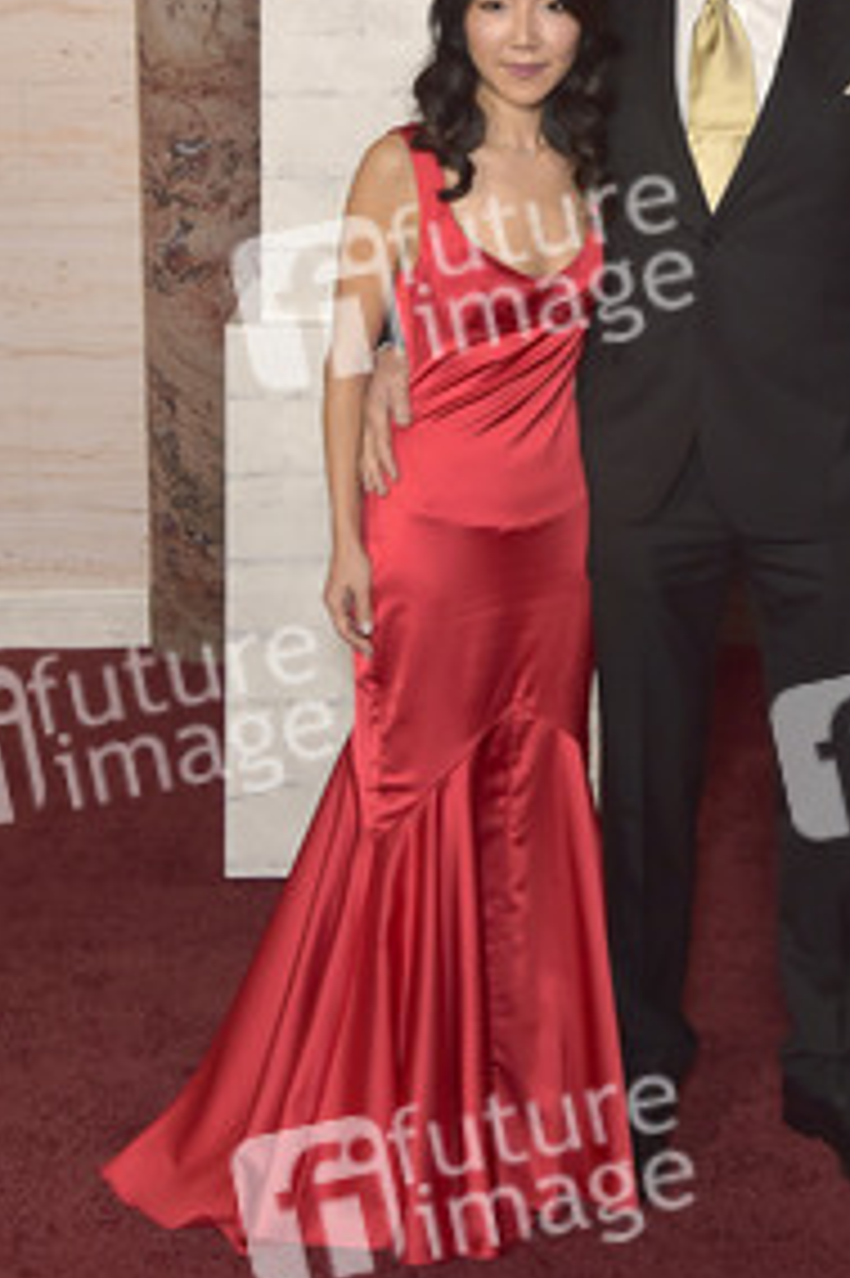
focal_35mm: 62
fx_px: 2198
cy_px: 508
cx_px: 596
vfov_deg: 32.3
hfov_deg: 21.8
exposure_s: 1/250
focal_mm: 44
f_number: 5.6
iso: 1000
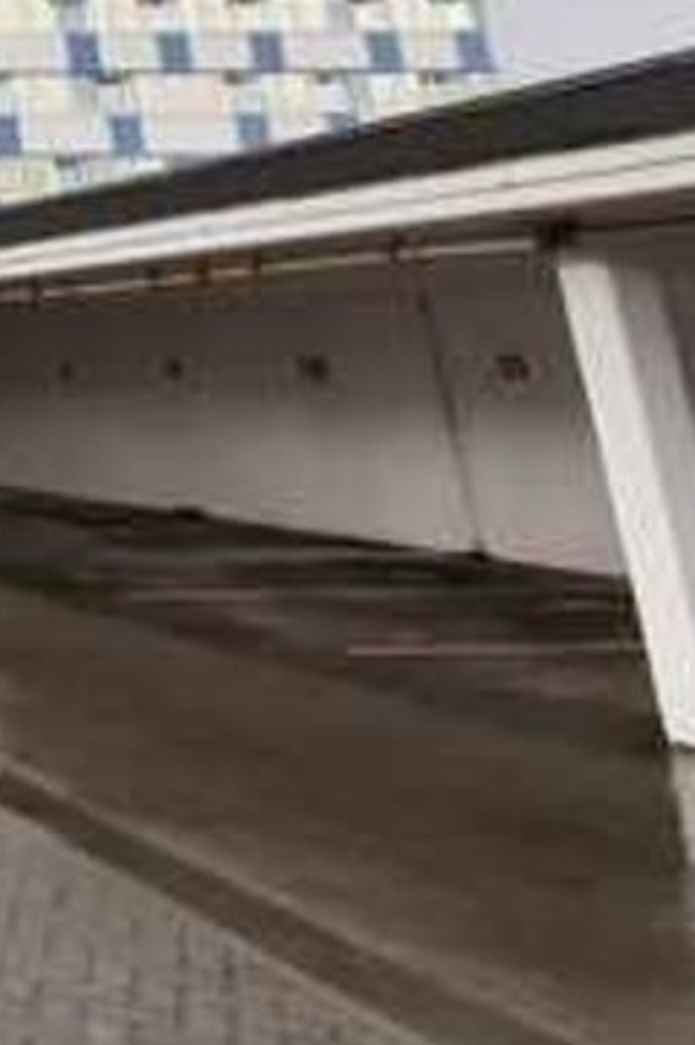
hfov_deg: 17.6
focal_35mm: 45
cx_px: -782
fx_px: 1306
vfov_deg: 39.6
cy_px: 52
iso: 64
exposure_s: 1/100
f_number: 2.2
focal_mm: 1.42
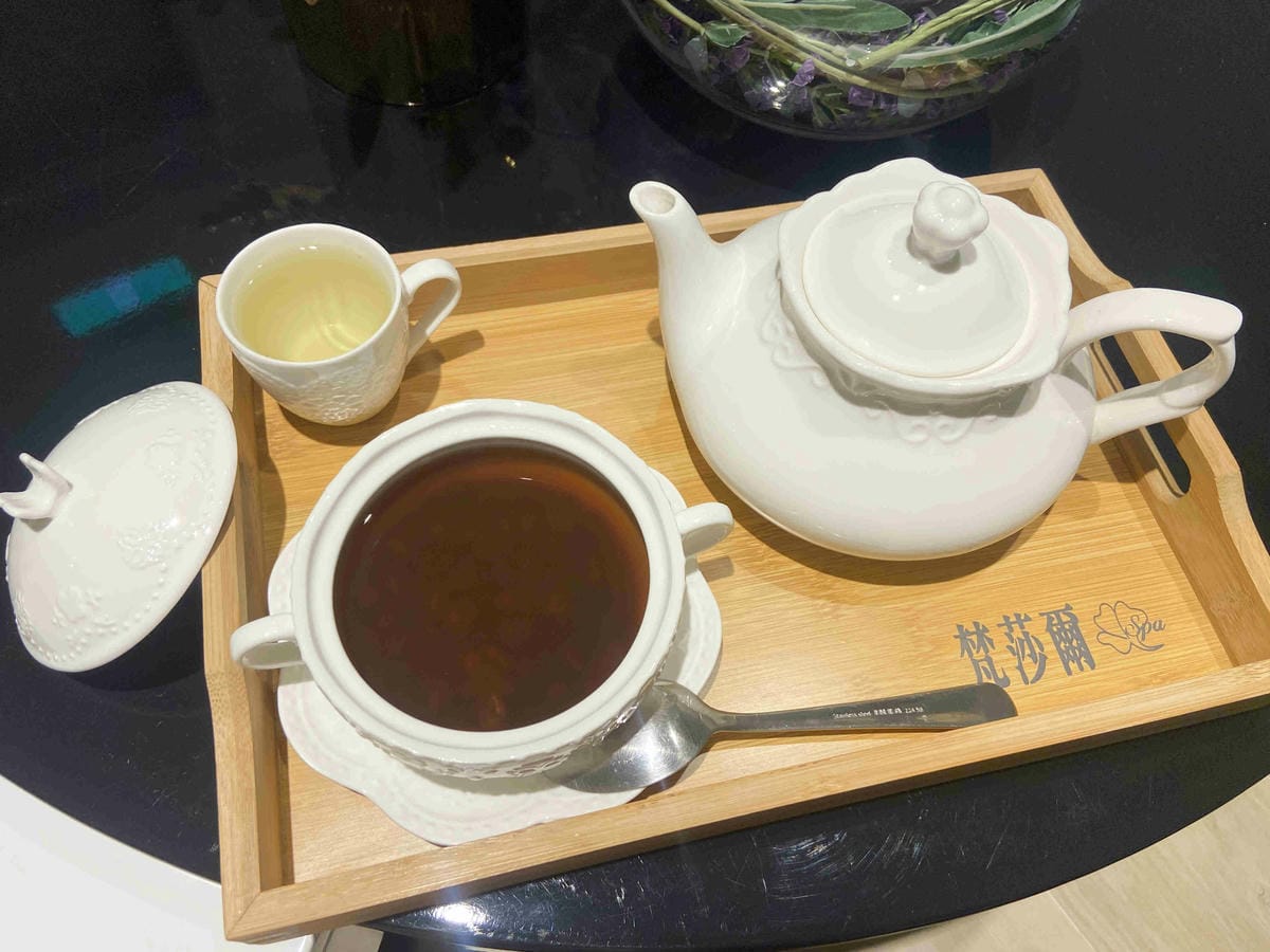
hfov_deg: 67.3
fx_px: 954
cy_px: 476
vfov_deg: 53.1
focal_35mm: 26
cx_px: 635
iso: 64
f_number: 1.8
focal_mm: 4.25
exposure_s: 1/60
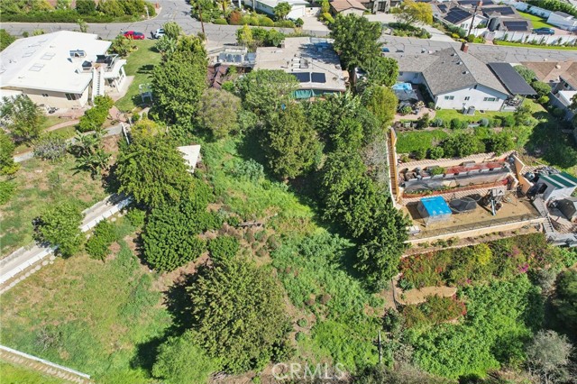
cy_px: 192
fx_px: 352
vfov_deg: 57.2
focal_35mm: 22
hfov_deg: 78.6
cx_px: 288
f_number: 2.8
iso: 120
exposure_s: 1/1600
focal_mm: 8.4
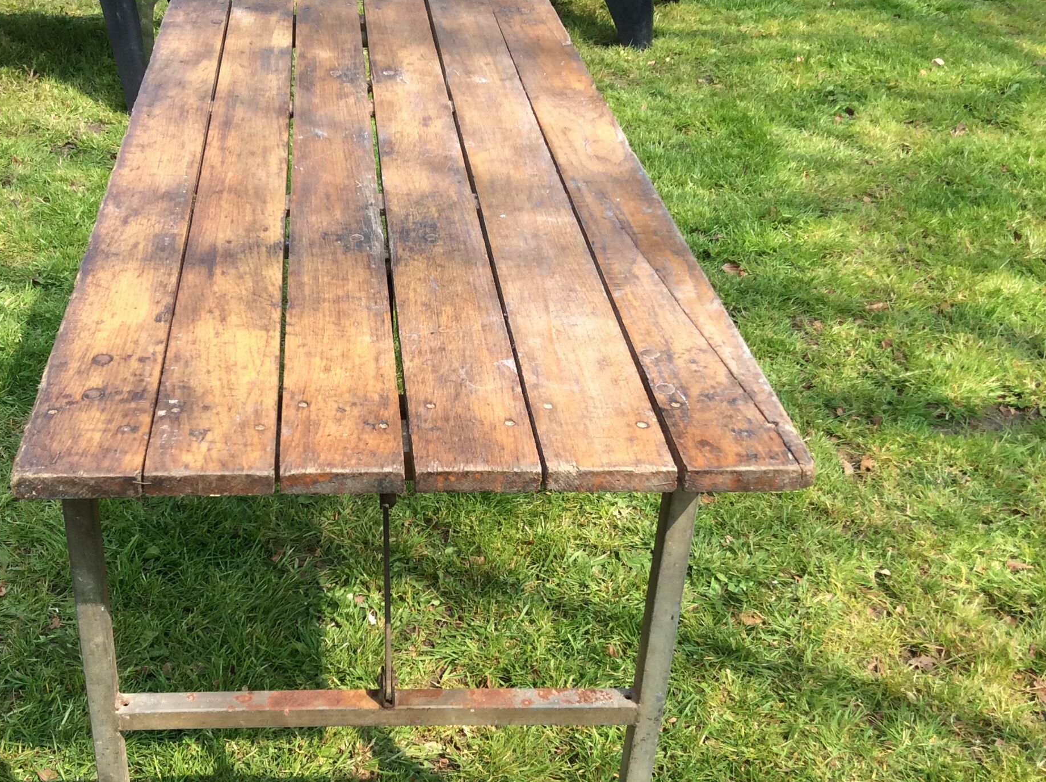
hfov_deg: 41.6
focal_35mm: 45
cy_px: 443
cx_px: 355
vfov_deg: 32.1
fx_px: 1358
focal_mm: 3.3
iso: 32
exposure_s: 1/484
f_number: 2.4
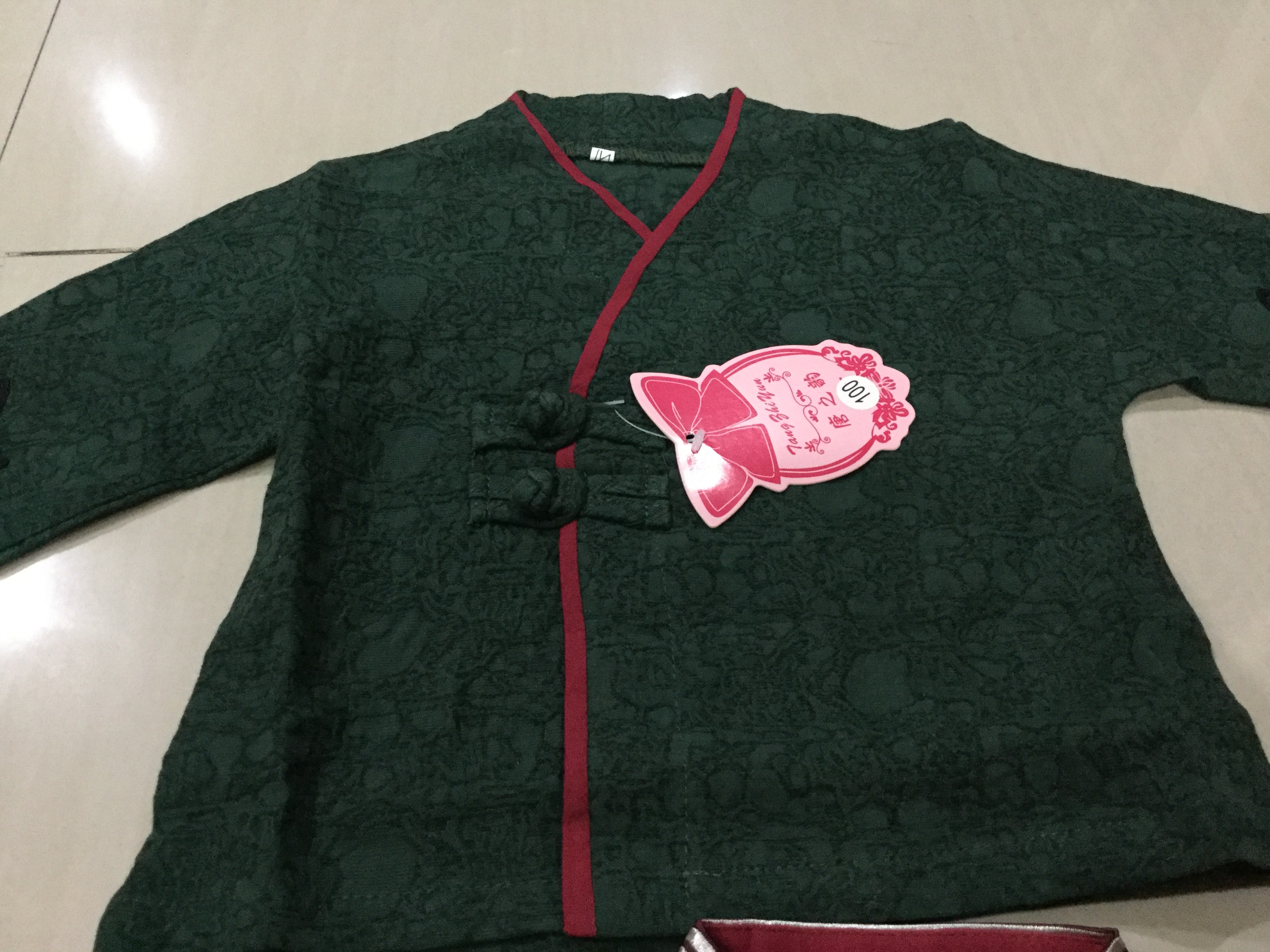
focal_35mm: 31
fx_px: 1137
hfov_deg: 58.4
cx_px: 635
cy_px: 476
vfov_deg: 45.4
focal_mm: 3.3
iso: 500
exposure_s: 1/17
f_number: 2.4
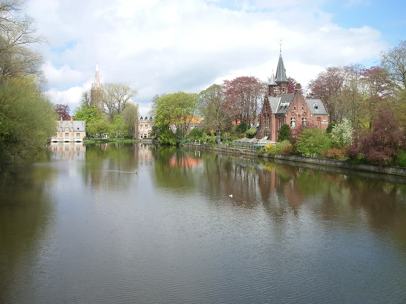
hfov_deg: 52.6
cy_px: 152
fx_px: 411
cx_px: 203
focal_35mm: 35
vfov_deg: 40.7
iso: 80
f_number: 4.3
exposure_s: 1/500
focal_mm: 5.8
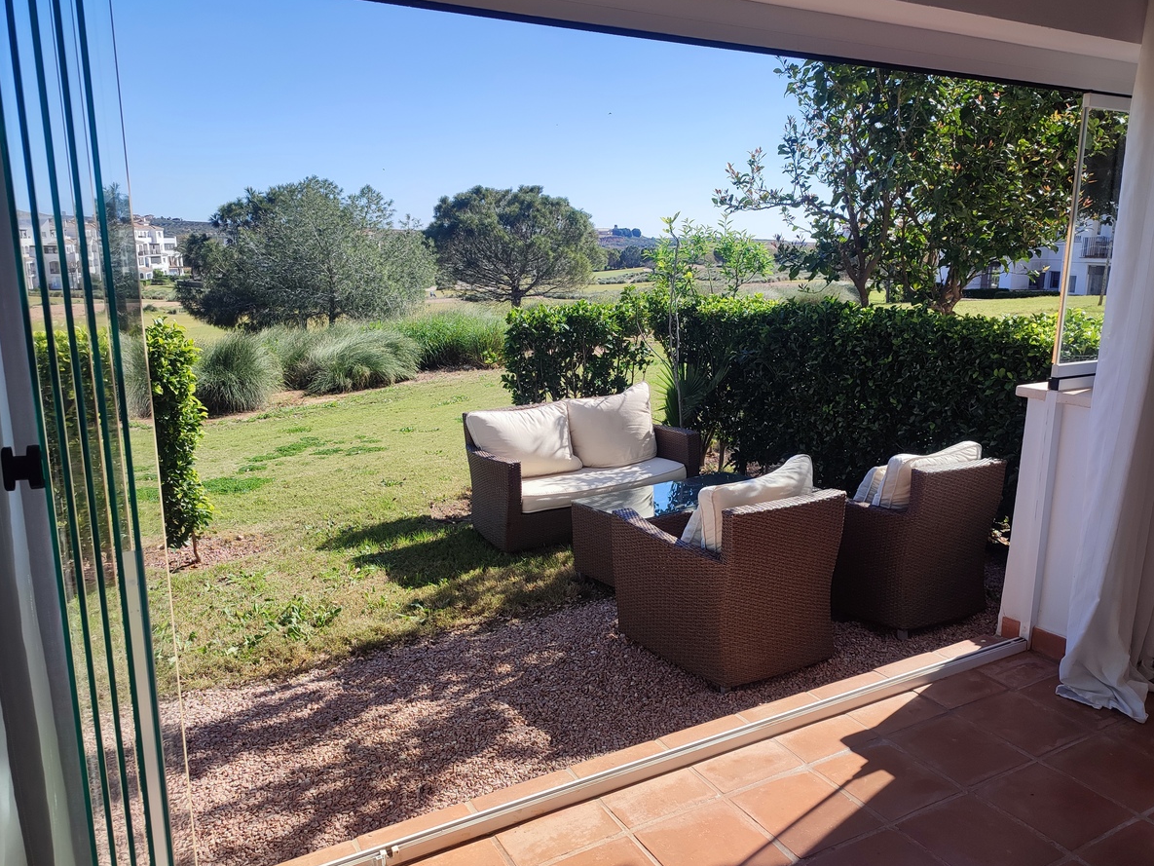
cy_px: 433
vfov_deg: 51.4
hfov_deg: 65.3
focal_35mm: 27
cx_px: 600
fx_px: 900
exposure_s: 1/651
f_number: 1.9
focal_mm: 6.04
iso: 50
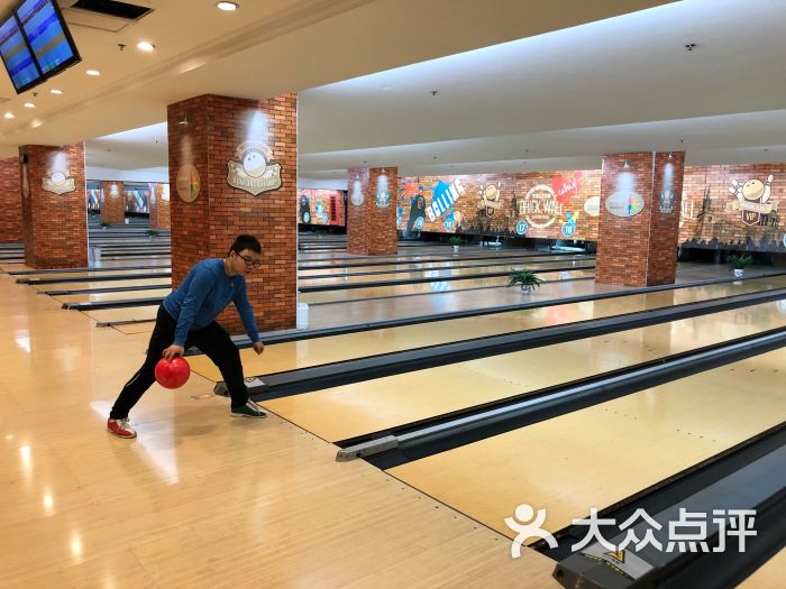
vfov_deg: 48.2
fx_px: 658
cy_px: 294
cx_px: 393
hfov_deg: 61.7
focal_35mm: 29
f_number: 1.8
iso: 50
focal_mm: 3.99
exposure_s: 1/17
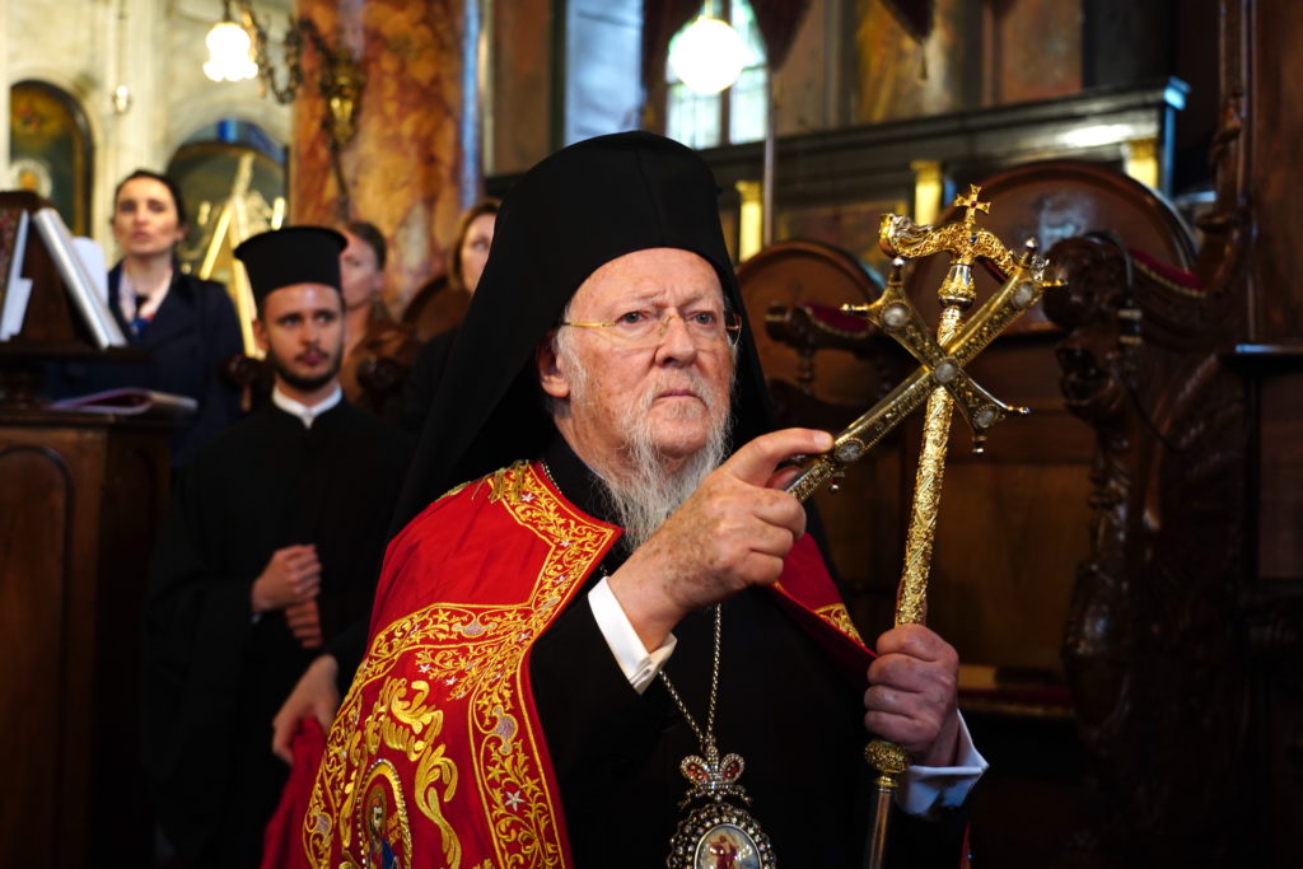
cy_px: 434
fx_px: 1484
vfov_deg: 32.6
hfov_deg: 47.4
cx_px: 652
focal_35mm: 41
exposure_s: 1/50
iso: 1600
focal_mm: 41
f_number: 4
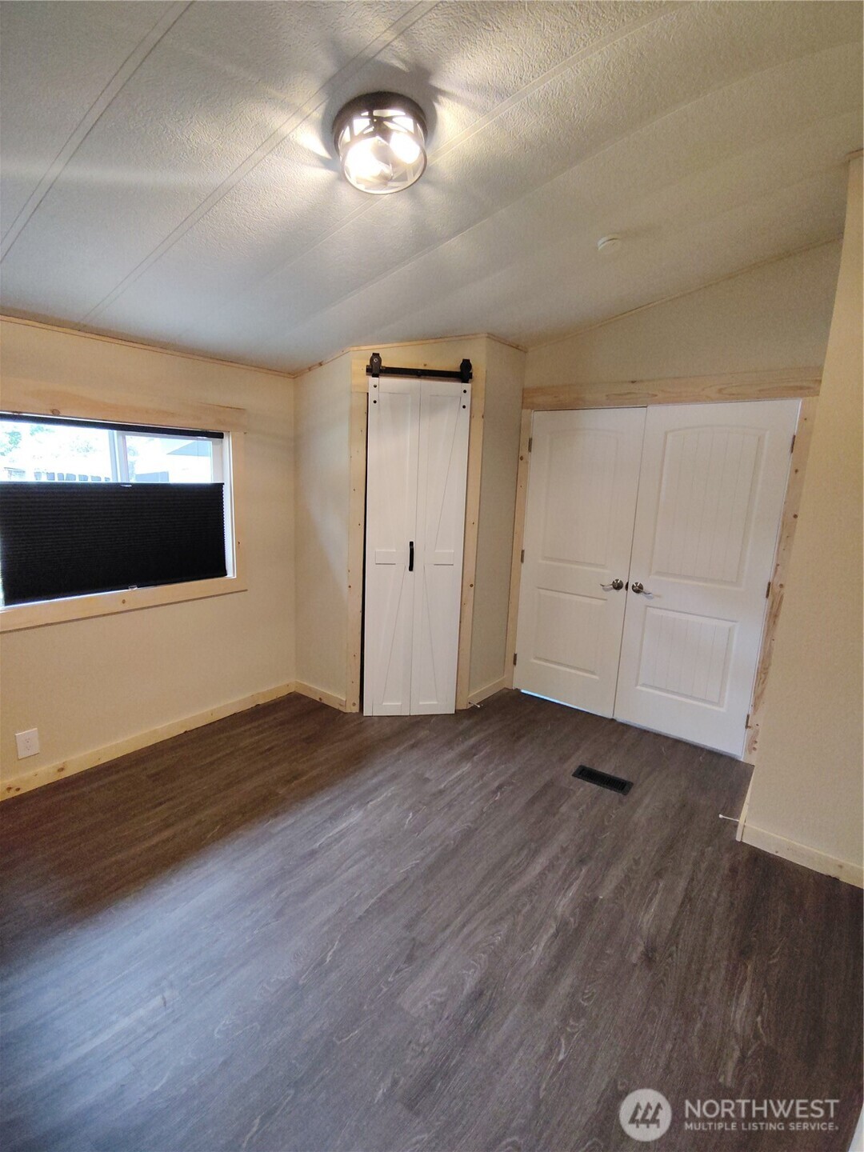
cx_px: 432
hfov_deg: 78.1
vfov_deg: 94.5
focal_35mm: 16
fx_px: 532
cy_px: 576
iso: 236
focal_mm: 2.13
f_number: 2.2
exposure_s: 1/24
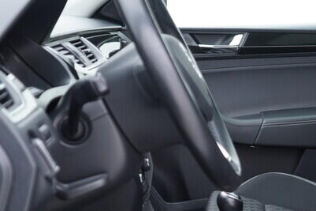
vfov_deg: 14.8
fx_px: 807
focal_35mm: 92
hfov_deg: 21.4
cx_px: 315
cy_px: 158
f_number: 2.8
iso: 200
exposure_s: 1/40
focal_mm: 24
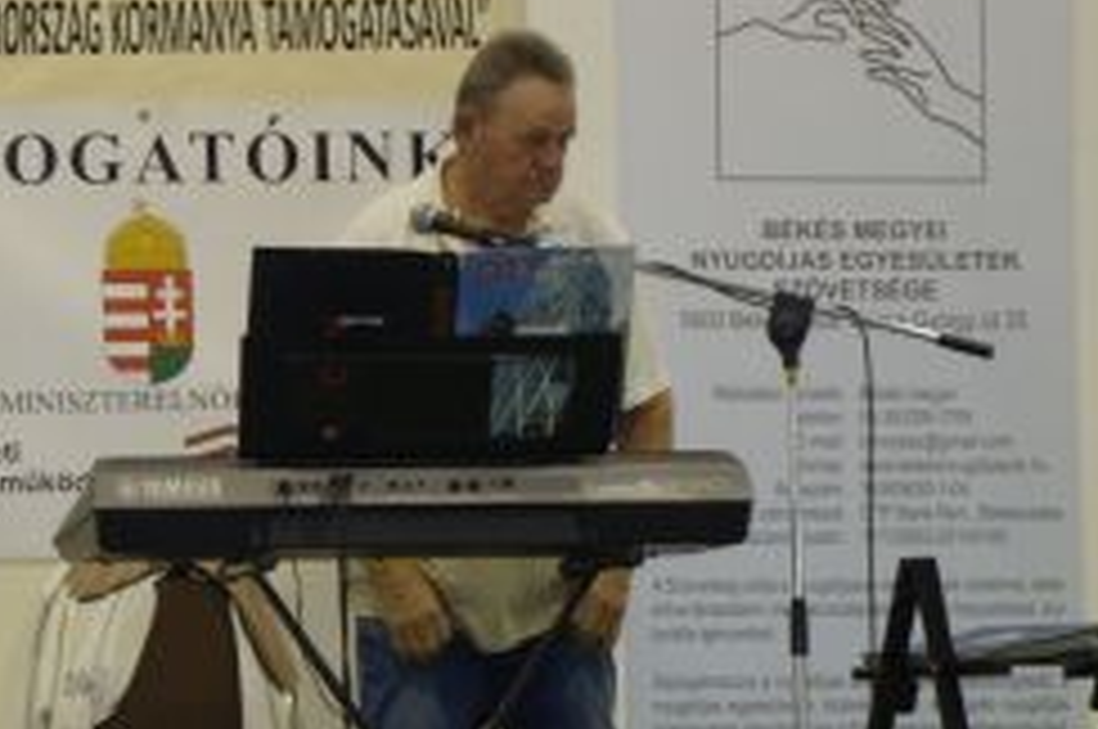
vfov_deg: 6.7
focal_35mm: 205
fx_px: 6244
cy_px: 299
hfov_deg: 10.0
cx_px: 32
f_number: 4.9
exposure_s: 1/40
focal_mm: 37.1
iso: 800
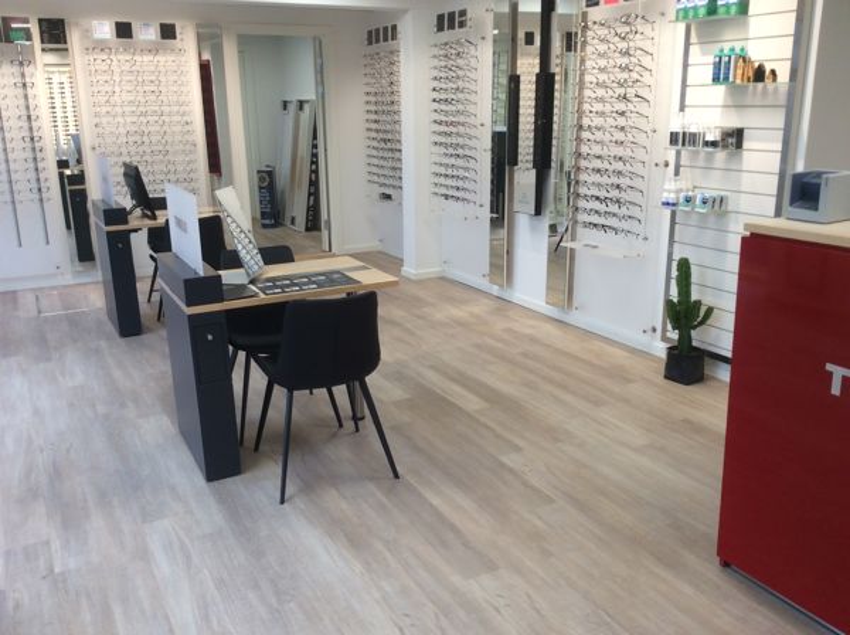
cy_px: 318
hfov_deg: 56.9
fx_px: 785
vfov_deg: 44.0
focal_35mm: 32
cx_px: 425
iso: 40
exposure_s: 1/50
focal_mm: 3.3
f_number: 2.4
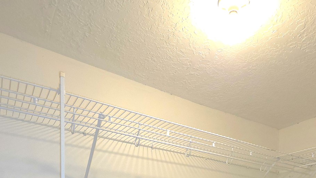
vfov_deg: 27.5
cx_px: 183
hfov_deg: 60.7
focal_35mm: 32
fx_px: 268
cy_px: 255
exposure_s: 1/30
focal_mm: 2.2
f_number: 1.9
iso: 100
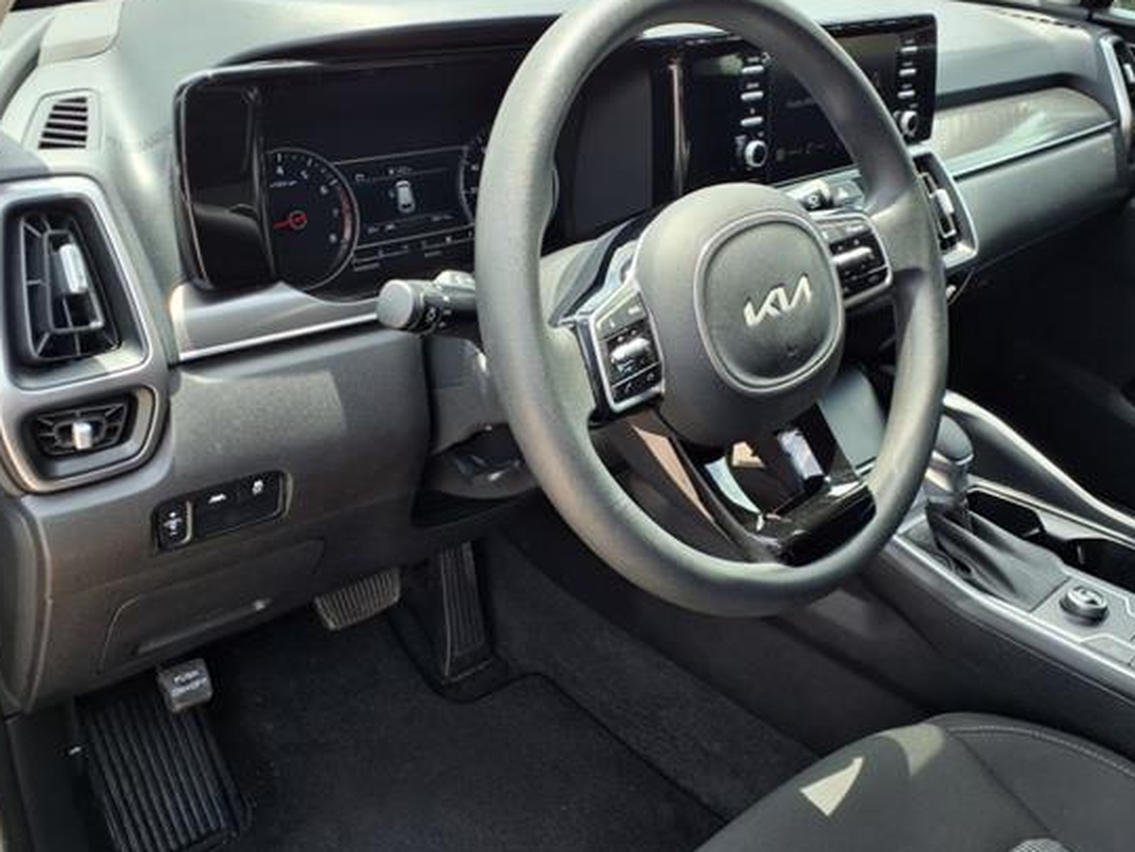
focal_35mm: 32
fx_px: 1049
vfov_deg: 44.0
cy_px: 356
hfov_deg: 56.8
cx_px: 610
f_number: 1.9
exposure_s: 1/263
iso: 40
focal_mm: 3.58
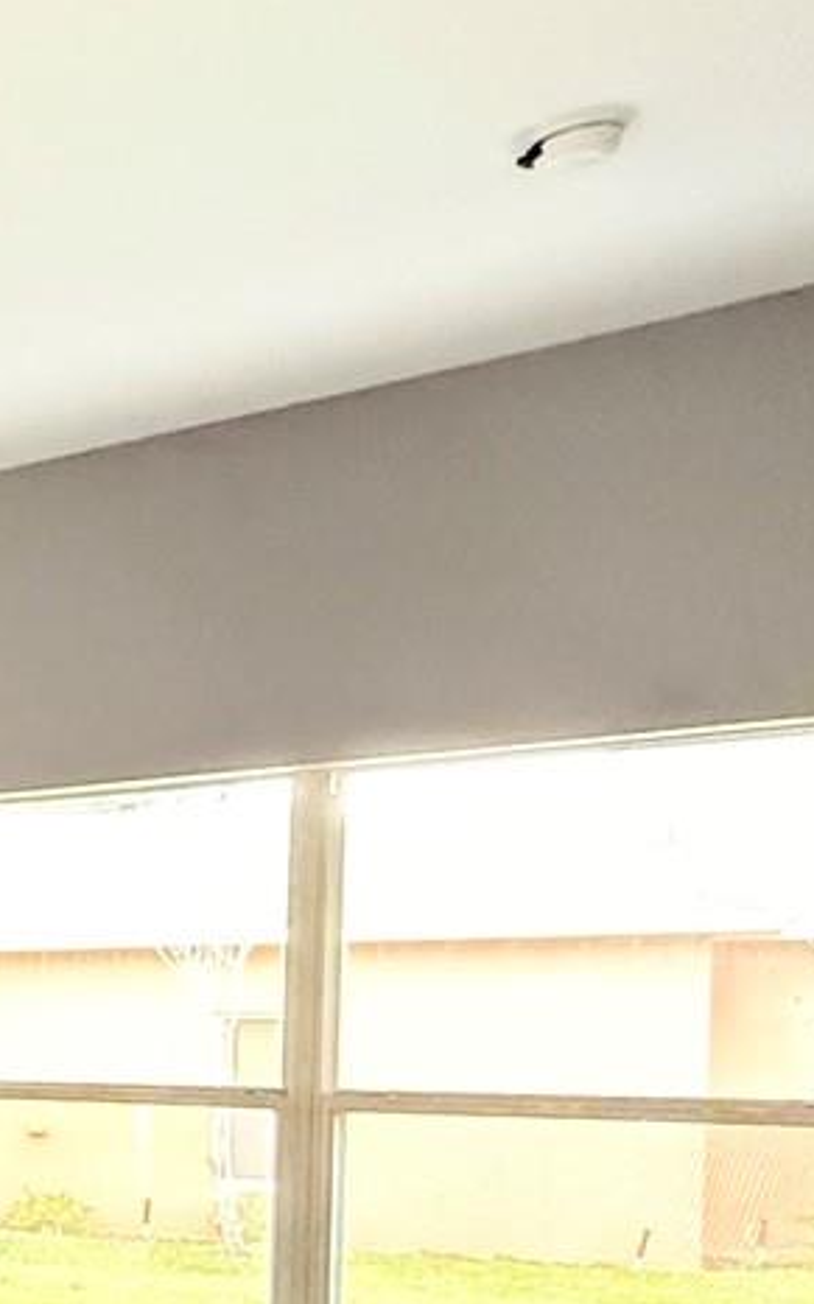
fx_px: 1811
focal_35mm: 51
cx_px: -965
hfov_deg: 16.4
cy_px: 1086
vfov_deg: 37.8
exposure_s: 1/60
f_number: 2.2
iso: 800
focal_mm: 2.22
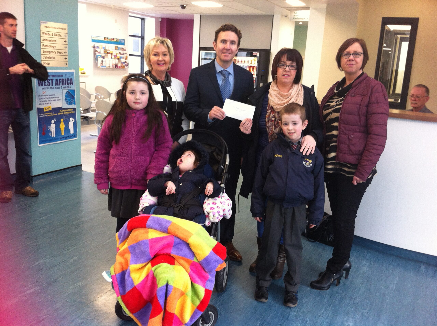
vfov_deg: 40.6
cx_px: 218
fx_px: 441
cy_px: 163
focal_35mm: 35
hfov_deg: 52.7
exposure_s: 1/15
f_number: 2.8
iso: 125
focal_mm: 3.85
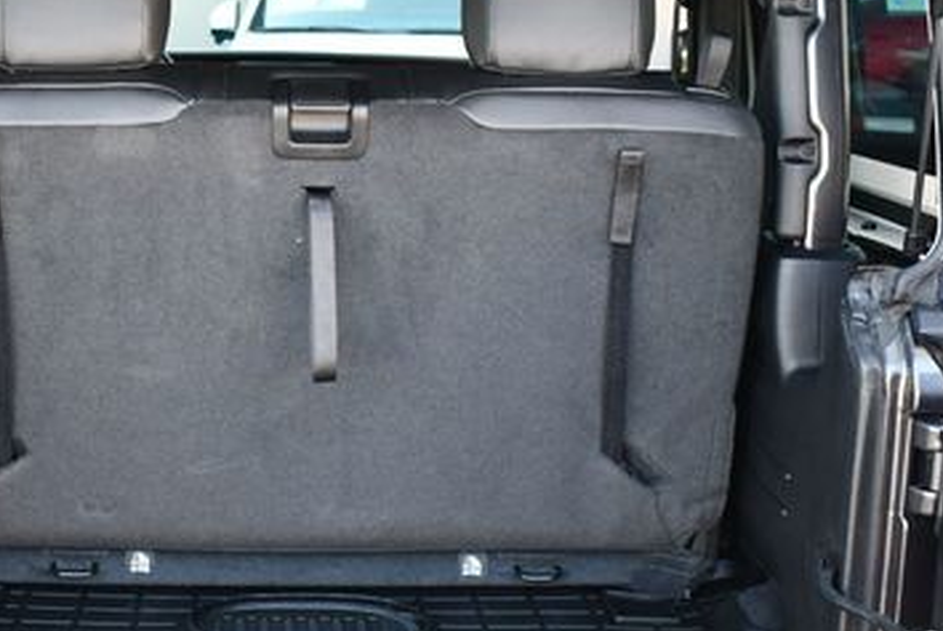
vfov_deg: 21.0
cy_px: 319
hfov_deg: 30.6
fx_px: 1705
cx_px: 288
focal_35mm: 65
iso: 800
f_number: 3.5
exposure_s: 1/250
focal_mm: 18
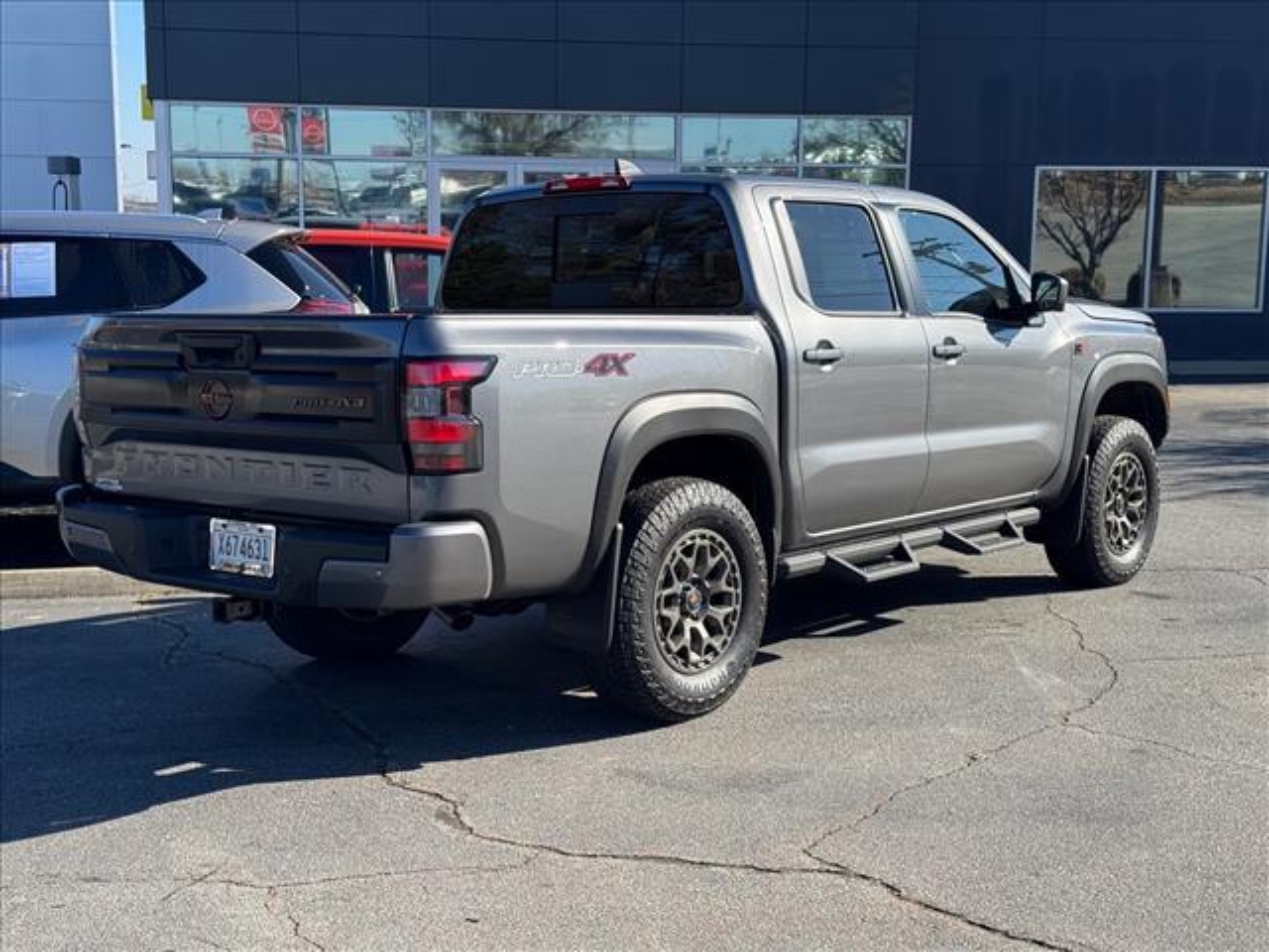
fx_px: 1760
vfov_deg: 30.3
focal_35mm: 48
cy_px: 476
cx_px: 634
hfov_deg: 39.7
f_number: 1.78
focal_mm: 6.76
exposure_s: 1/2045
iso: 64
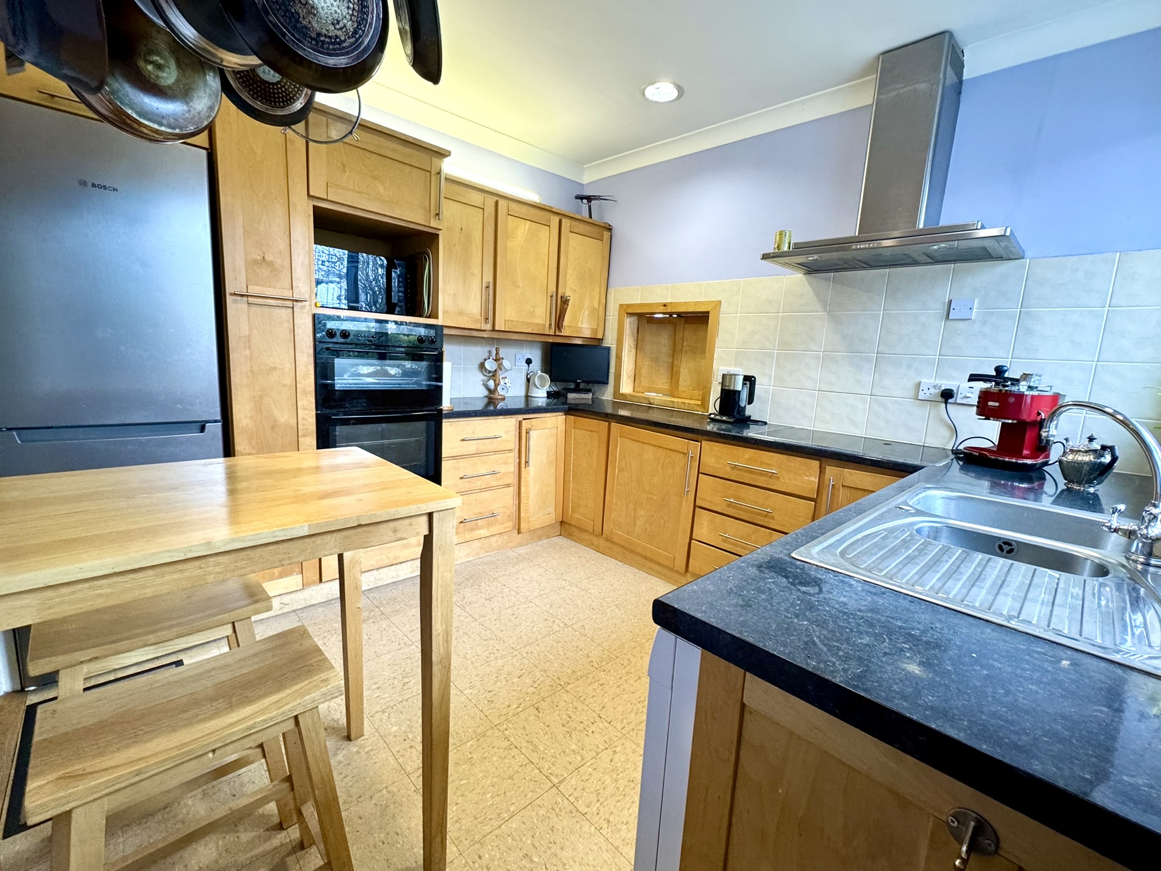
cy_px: 436
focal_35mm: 14
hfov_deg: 102.1
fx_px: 470
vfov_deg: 85.7
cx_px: 580
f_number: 2.2
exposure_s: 1/100
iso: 250
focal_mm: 2.22
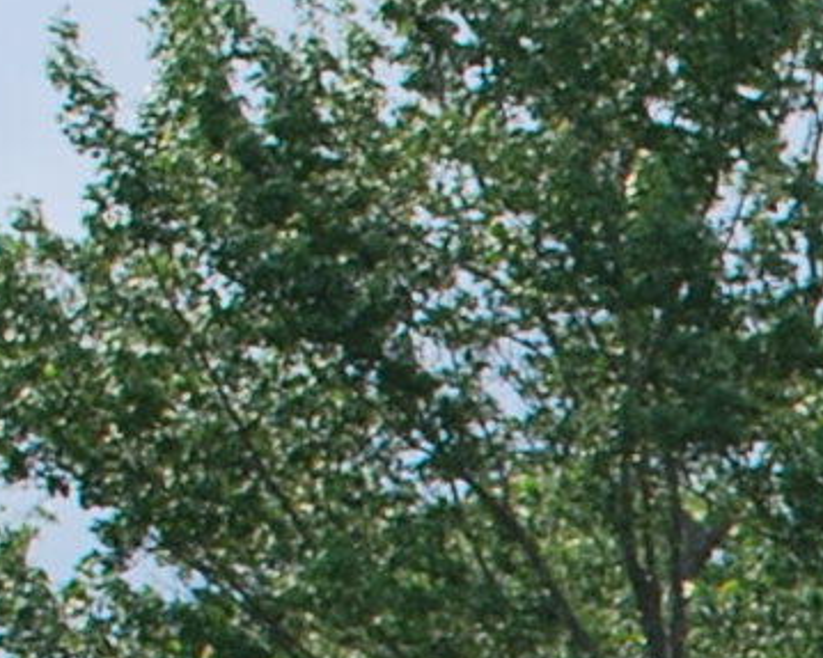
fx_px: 7208
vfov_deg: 5.0
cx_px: 2552
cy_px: 1852
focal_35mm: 296
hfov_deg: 6.0
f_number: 7.1
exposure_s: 1/200
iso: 100
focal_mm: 26
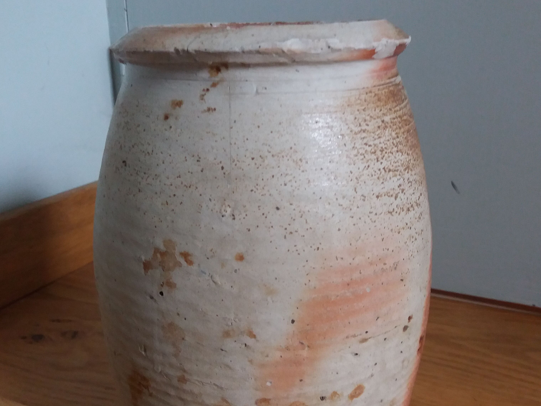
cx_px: 273
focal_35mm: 38
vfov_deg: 37.6
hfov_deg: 49.0
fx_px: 594
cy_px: 242
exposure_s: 1/17
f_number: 1.9
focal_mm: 3.7
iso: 200
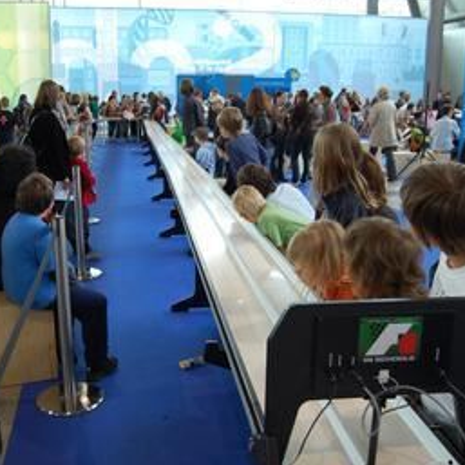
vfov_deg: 44.2
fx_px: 572
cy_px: 231
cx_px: 194
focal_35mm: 38
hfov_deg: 44.1
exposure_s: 1/50
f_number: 3.5
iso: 400
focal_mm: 19
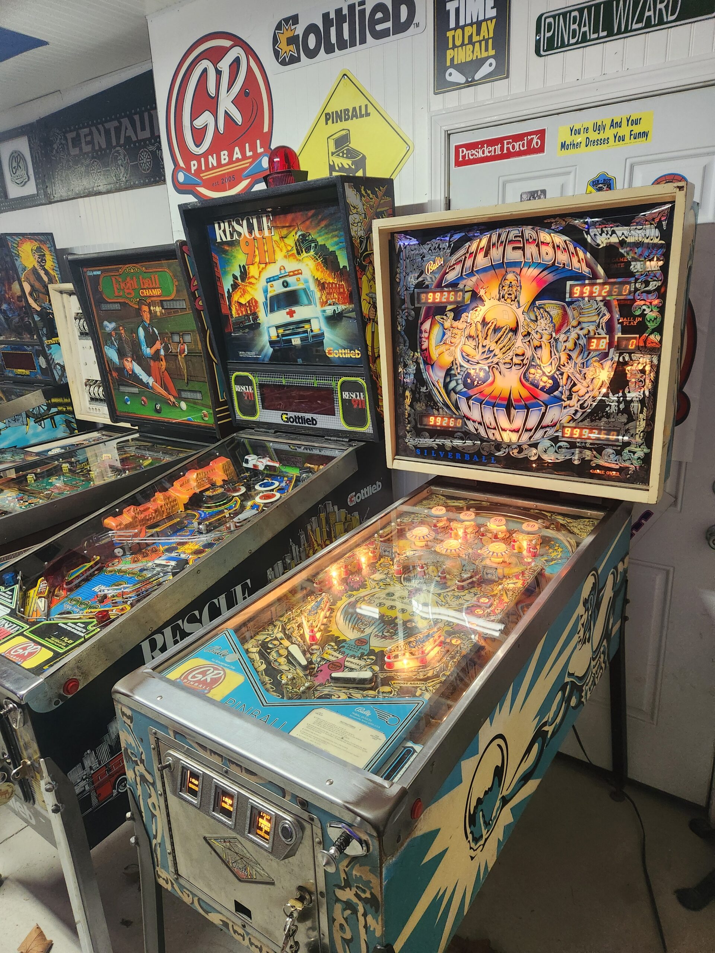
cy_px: 476
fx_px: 633
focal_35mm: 23
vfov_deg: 73.9
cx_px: 358
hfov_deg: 58.9
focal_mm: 5.4
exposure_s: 1/120
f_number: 1.8
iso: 500
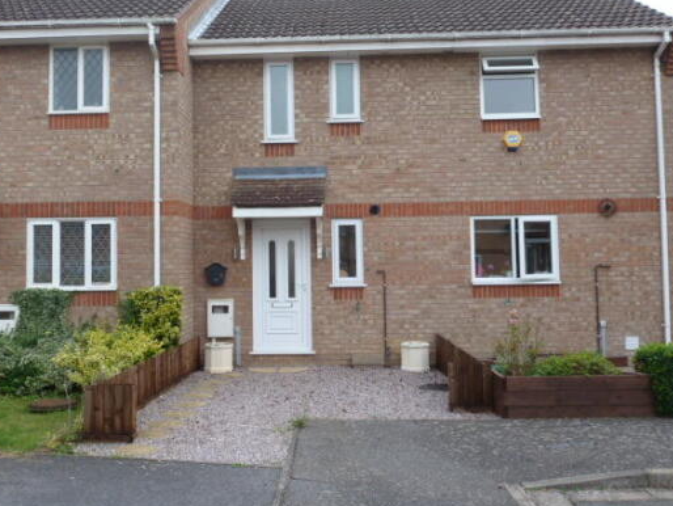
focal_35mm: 34
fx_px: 661
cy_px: 231
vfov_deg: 41.8
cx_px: 299
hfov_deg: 53.8
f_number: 3.5
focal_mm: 5.4
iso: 100
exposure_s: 1/80
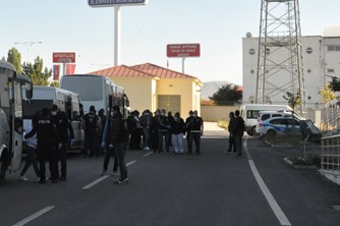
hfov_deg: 27.5
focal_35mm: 73
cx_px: 102
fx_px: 689
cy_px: 58
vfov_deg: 18.5
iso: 1600
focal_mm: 25
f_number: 16
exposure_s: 1/250
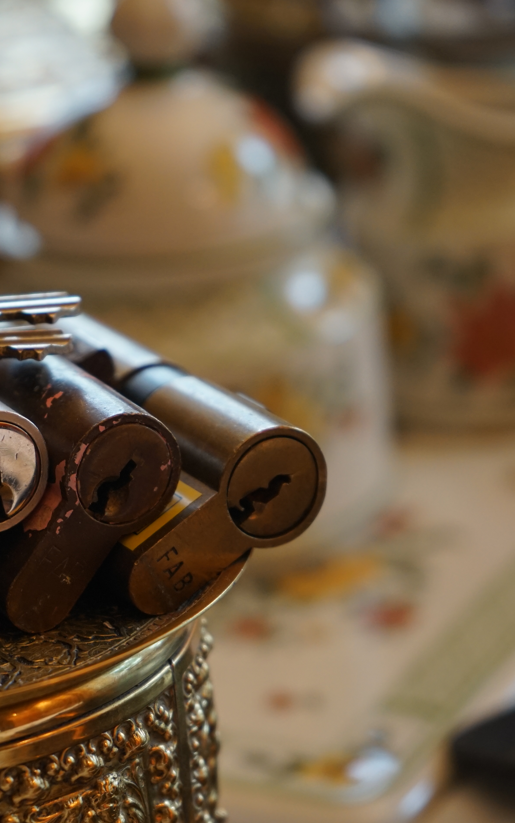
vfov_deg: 18.4
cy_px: 410
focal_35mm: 113
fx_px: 2537
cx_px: 20
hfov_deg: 11.5
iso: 800
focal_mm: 70
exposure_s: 1/80
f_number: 5.6
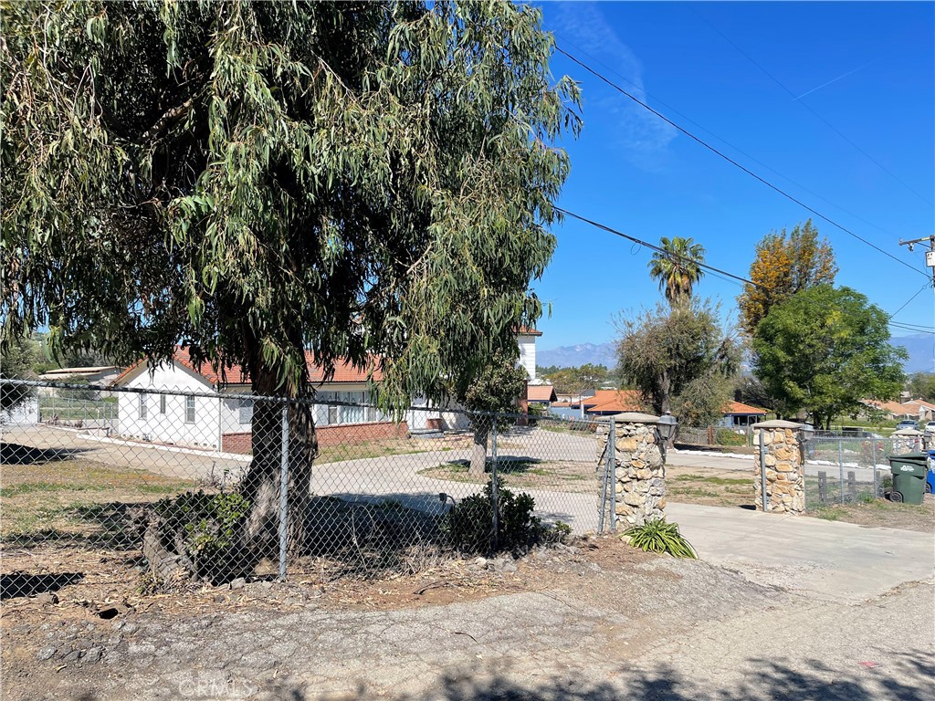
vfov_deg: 54.9
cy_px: 350
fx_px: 675
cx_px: 468
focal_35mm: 25
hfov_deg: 69.4
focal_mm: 5.1
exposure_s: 1/3344
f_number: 1.6
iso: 32
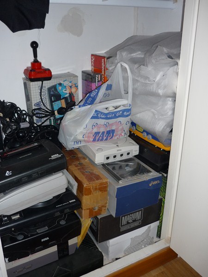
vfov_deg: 55.4
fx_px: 264
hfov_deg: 42.9
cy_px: 138
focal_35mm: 33
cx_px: 104
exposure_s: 1/30
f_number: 2.8
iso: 100
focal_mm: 5.5
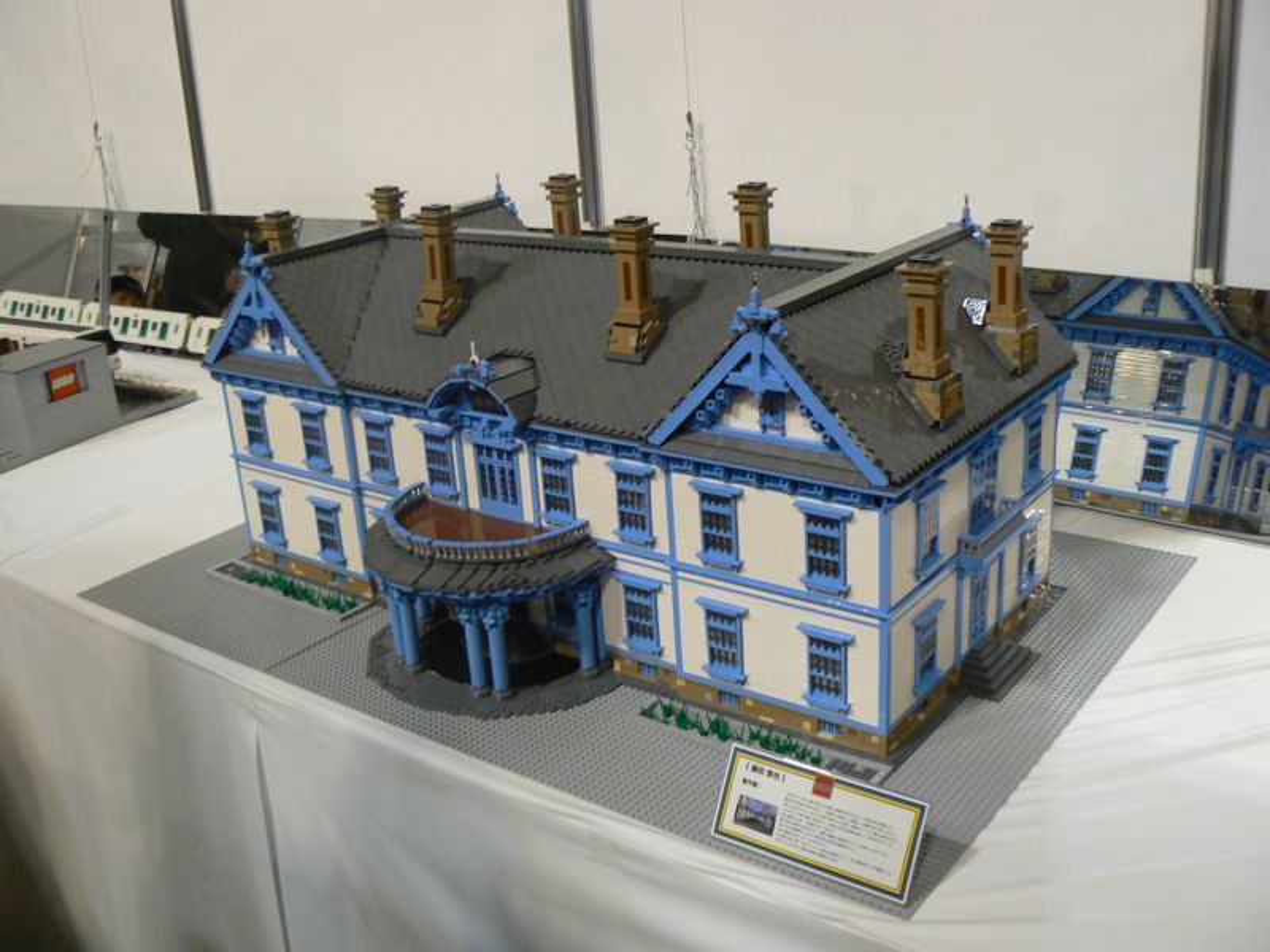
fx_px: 1321
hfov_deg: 51.4
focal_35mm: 36
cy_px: 476
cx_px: 635
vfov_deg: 39.7
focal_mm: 6
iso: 160
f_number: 2.8
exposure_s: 1/30
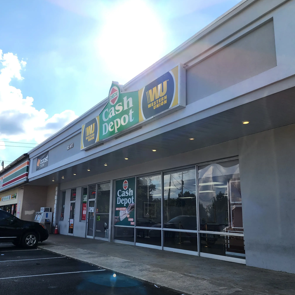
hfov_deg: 53.8
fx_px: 289
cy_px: 159
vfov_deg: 54.0
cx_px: 122
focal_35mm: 30
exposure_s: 1/900
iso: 12
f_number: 1.8
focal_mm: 6.4
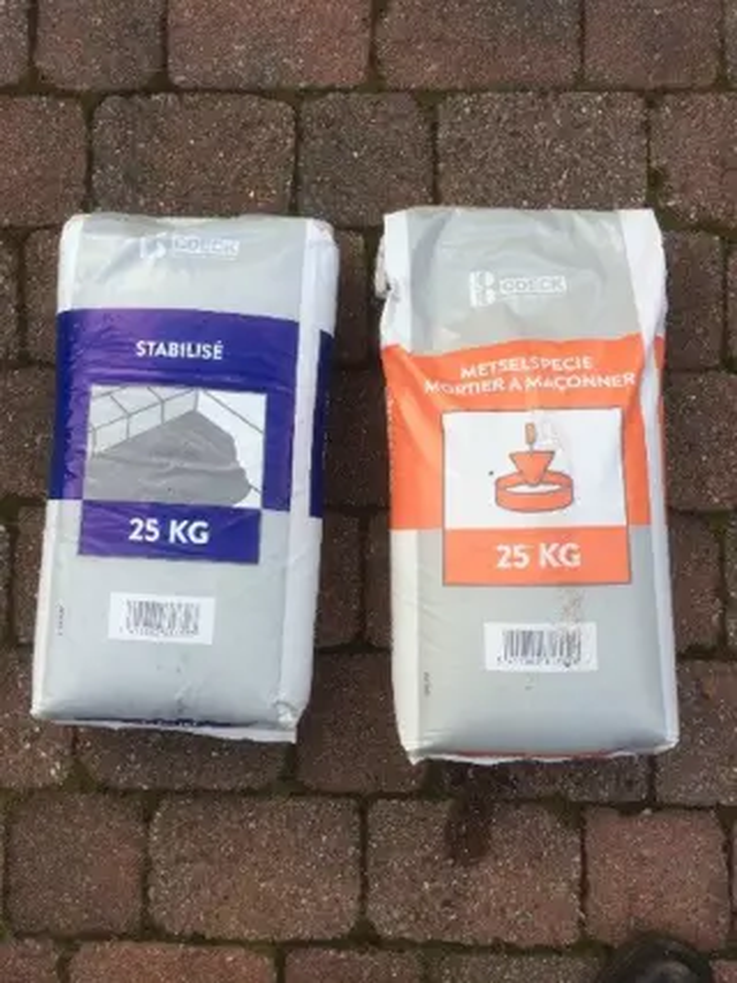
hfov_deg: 48.2
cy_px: 492
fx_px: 824
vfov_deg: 61.7
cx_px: 368
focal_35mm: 29
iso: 32
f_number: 2.2
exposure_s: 1/410
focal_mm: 4.15
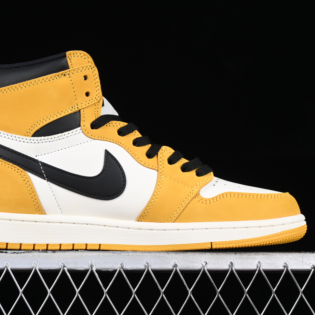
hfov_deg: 18.1
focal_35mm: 96
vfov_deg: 18.1
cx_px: 125
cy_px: 157
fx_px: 988
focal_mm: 50
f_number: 7.1
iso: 160
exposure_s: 1/80
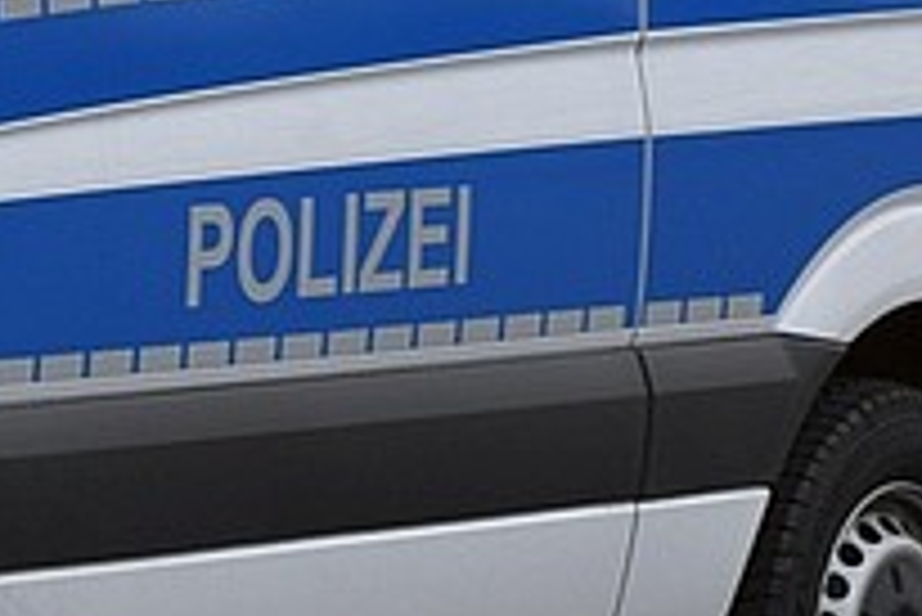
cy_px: 36
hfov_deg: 5.9
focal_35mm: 342
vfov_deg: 4.0
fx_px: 8765
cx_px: -576
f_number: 8
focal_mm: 52
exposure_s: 1/250
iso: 200
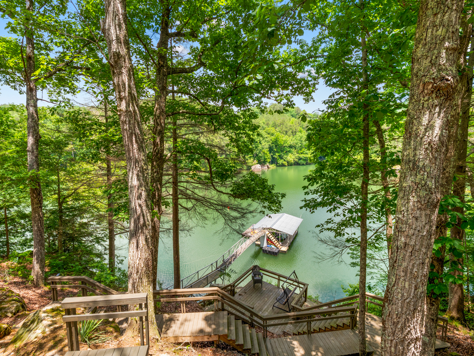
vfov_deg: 78.1
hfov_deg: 94.5
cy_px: 178
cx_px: 237
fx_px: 219
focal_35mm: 16
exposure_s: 1/80
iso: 200
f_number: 5.6
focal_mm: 8
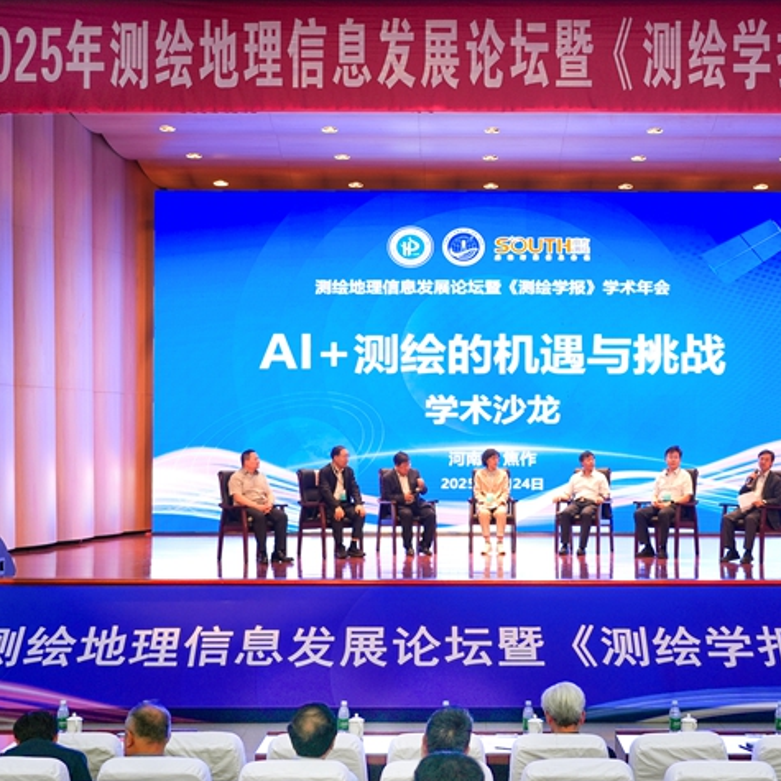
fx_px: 1480
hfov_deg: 29.4
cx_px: 506
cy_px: 393
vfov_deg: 29.6
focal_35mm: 58
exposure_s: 1/100
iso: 250
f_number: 2.8
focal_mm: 30
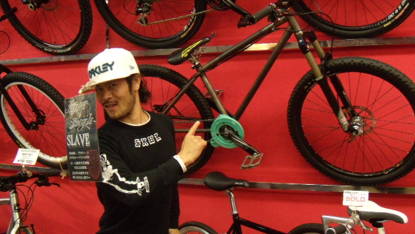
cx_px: 206
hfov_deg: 50.5
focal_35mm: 40
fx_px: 440
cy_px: 101
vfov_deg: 29.7
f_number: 3.6
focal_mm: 6.4
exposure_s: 1/25
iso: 400
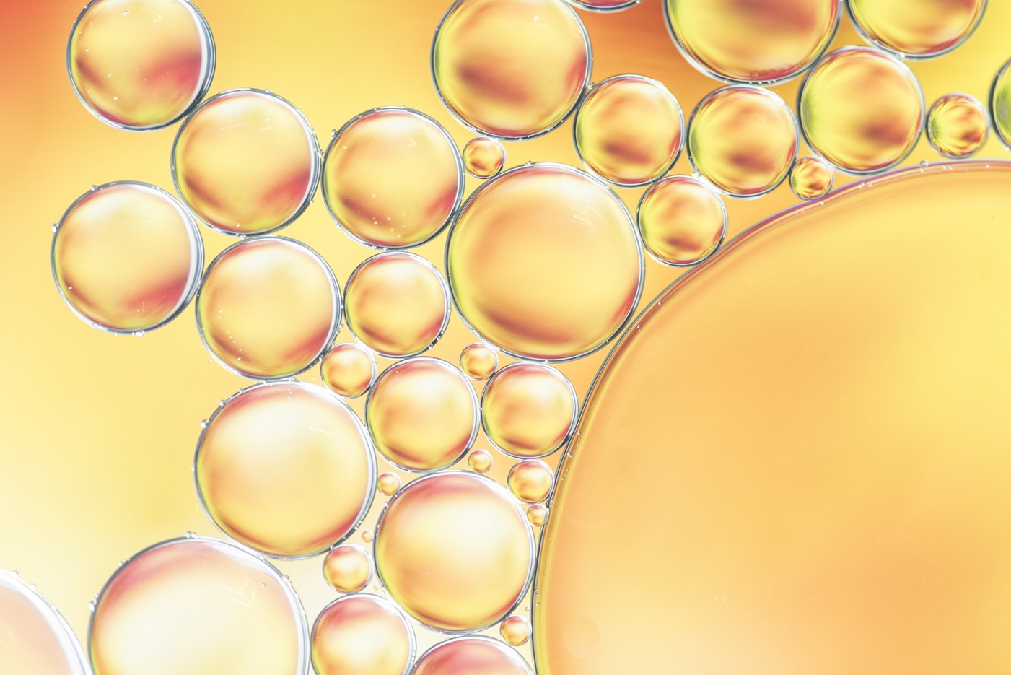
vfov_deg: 10.0
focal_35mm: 137
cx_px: 681
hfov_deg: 14.9
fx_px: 3848
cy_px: 449
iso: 400
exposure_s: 1/20
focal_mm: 100
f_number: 6.3
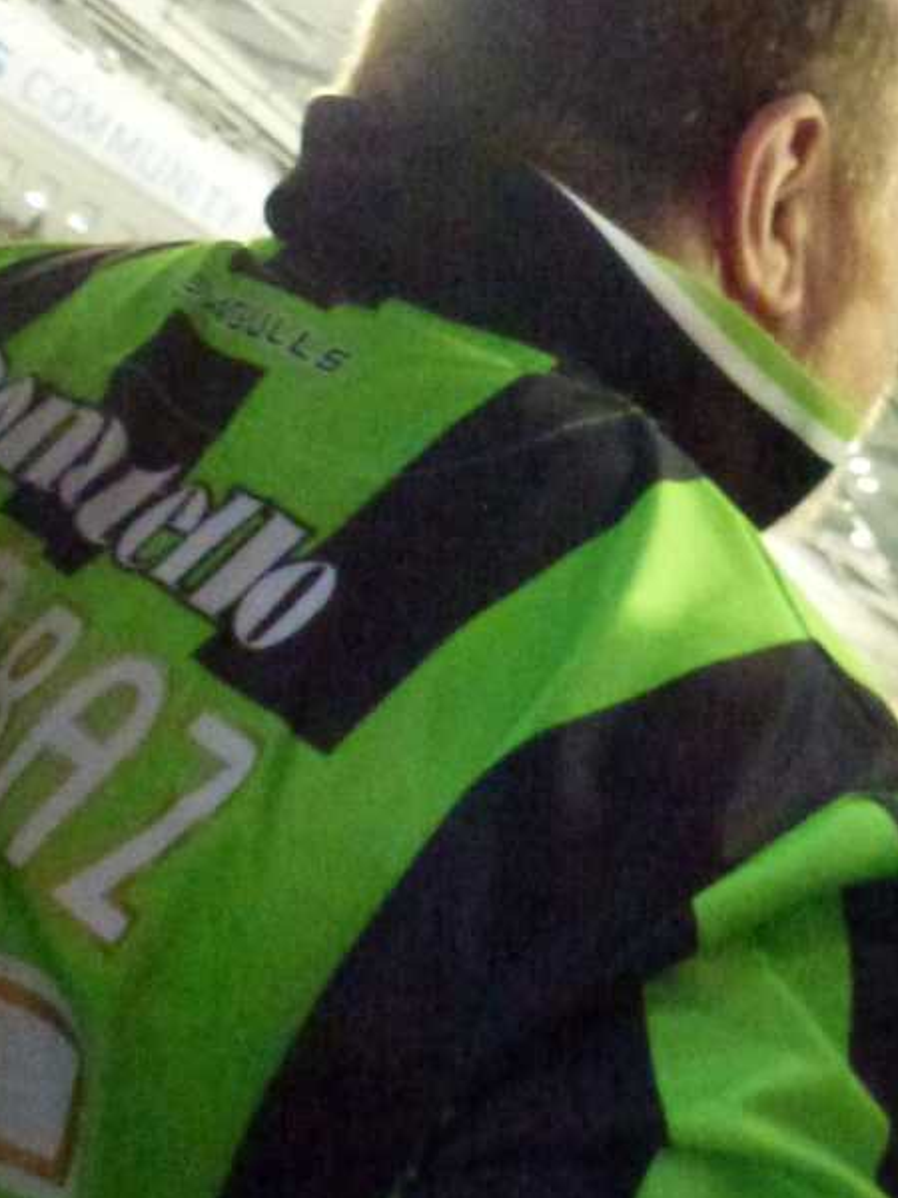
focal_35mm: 64
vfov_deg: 29.8
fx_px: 2214
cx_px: 694
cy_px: 313
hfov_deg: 22.7
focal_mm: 4.3
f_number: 3.3
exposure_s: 1/40
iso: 1600
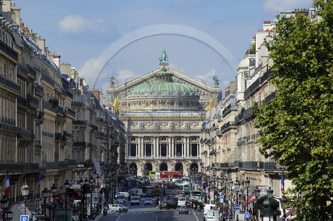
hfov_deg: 9.4
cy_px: 110
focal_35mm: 220
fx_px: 2033
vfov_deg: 6.2
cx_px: 166
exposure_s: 1/320
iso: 200
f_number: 10
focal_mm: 220
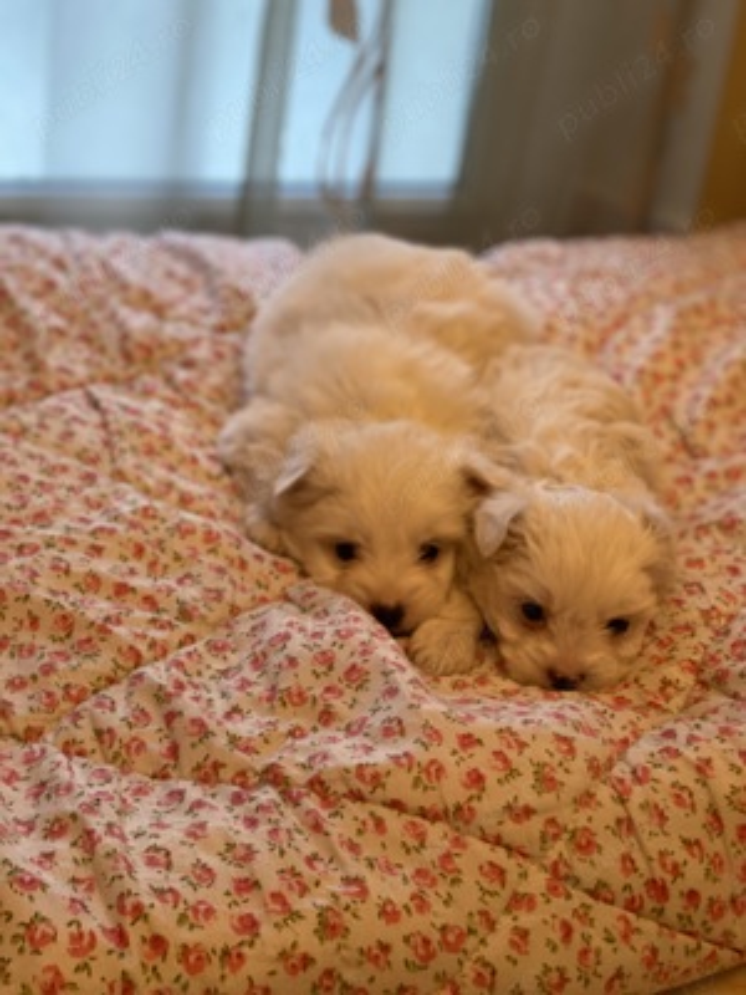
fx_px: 1494
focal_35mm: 52
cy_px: 498
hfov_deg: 28.0
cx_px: 373
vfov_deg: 36.8
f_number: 2
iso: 125
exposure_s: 1/33
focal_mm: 6
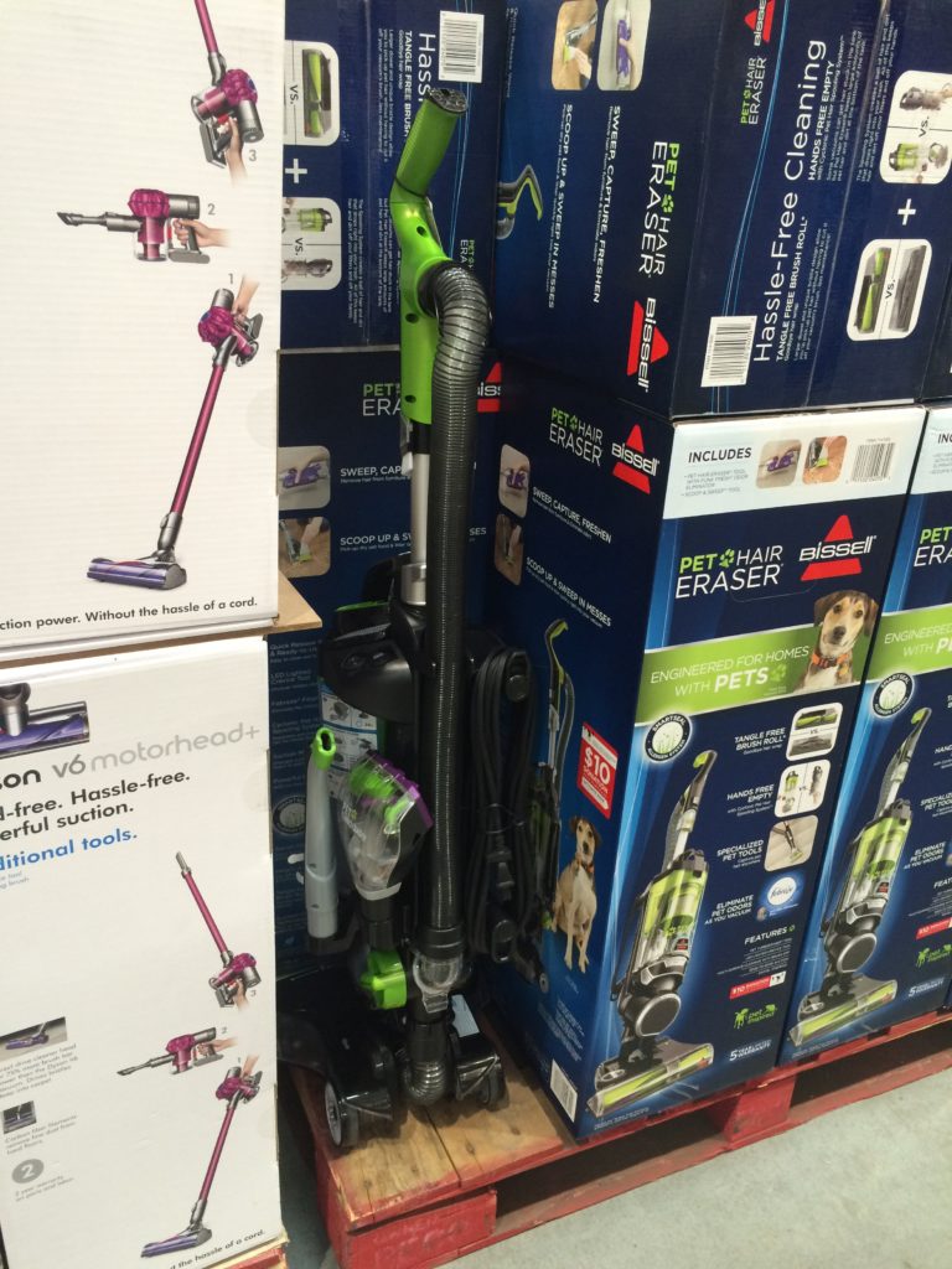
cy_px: 634
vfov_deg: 61.7
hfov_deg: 48.2
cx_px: 476
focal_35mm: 29
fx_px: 1063
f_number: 2.2
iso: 125
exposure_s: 1/30
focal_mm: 4.15
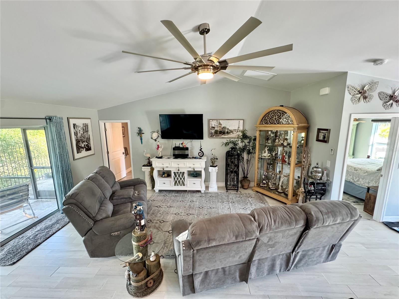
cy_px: 150
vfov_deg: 85.7
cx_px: 200
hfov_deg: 102.1
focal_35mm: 14
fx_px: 161
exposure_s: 1/60
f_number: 2.2
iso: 320
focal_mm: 2.22
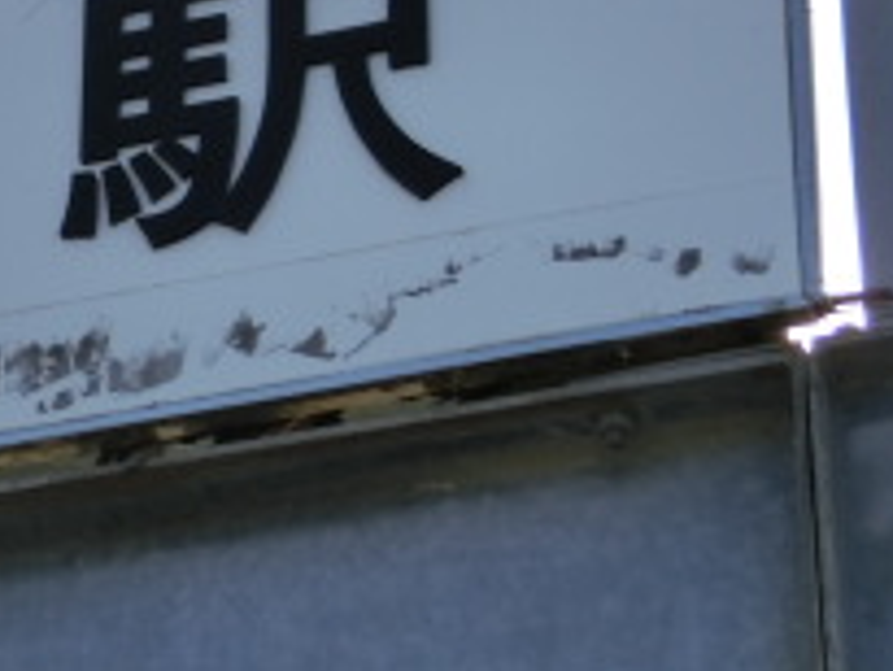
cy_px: 235
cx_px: -370
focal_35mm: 250
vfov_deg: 5.9
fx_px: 6453
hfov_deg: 7.8
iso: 80
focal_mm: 14.3
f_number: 5.4
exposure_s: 1/500
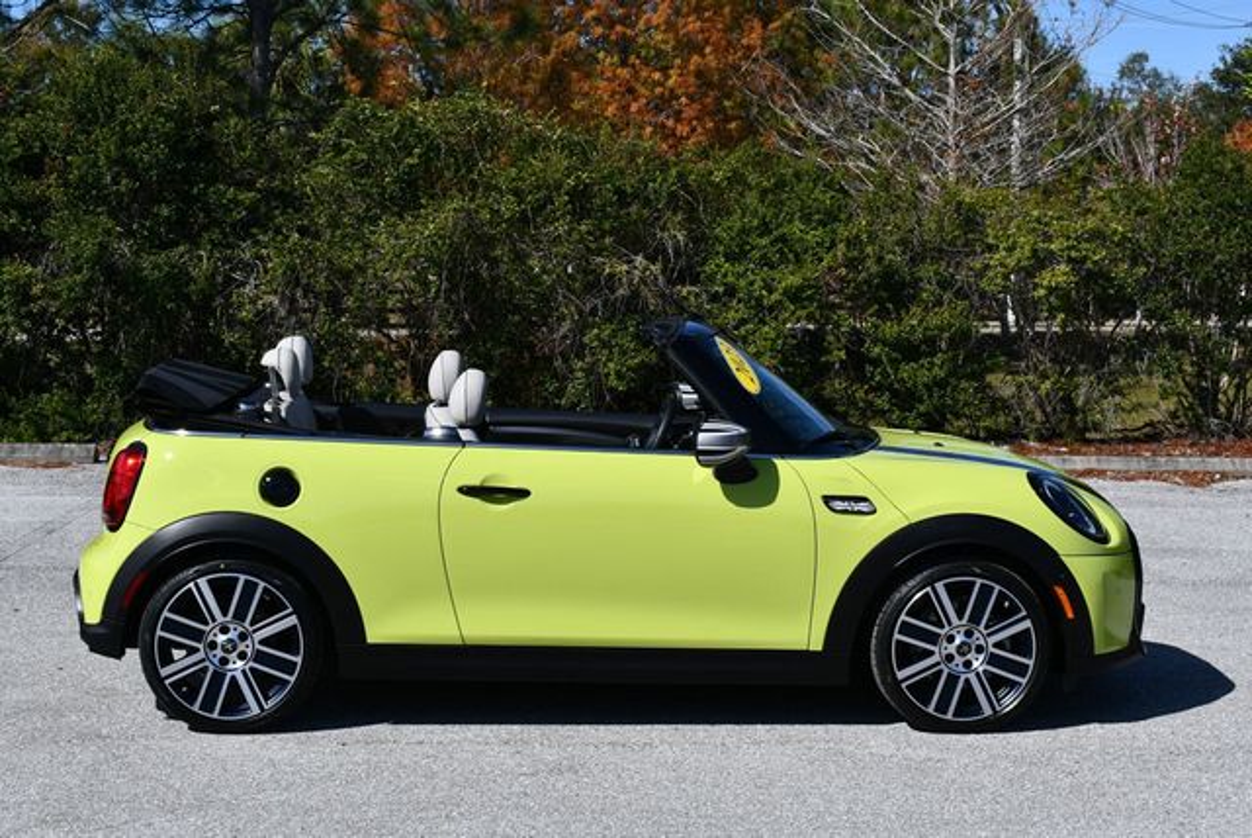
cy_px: 419
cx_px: 626
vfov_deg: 20.1
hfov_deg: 29.6
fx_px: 2367
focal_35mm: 68
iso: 100
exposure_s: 1/400
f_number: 10
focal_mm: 34
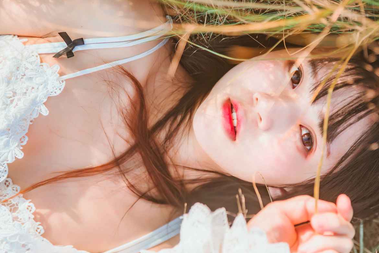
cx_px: 219
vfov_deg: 12.7
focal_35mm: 108
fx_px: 1137
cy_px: 153
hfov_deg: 18.9
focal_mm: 70
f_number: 2.8
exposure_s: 1/500
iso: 100
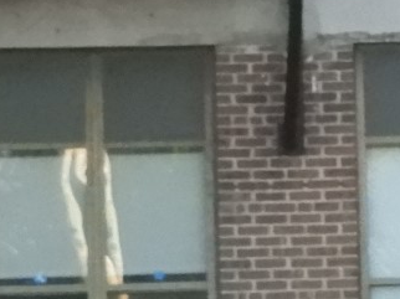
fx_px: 5947
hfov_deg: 3.8
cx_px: 683
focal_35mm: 515
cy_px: -180
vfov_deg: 2.9
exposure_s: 1/1000
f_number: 5
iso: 1600
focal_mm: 20.6
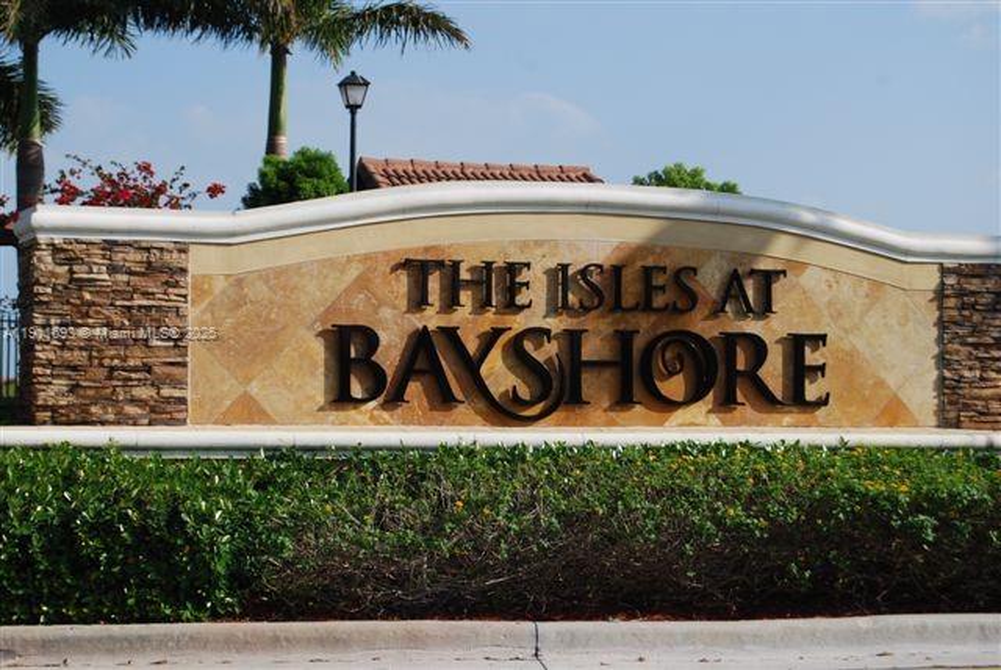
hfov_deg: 24.6
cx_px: 500
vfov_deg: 16.6
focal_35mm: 82
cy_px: 335
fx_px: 2296
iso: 100
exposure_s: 1/250
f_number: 8
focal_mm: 55
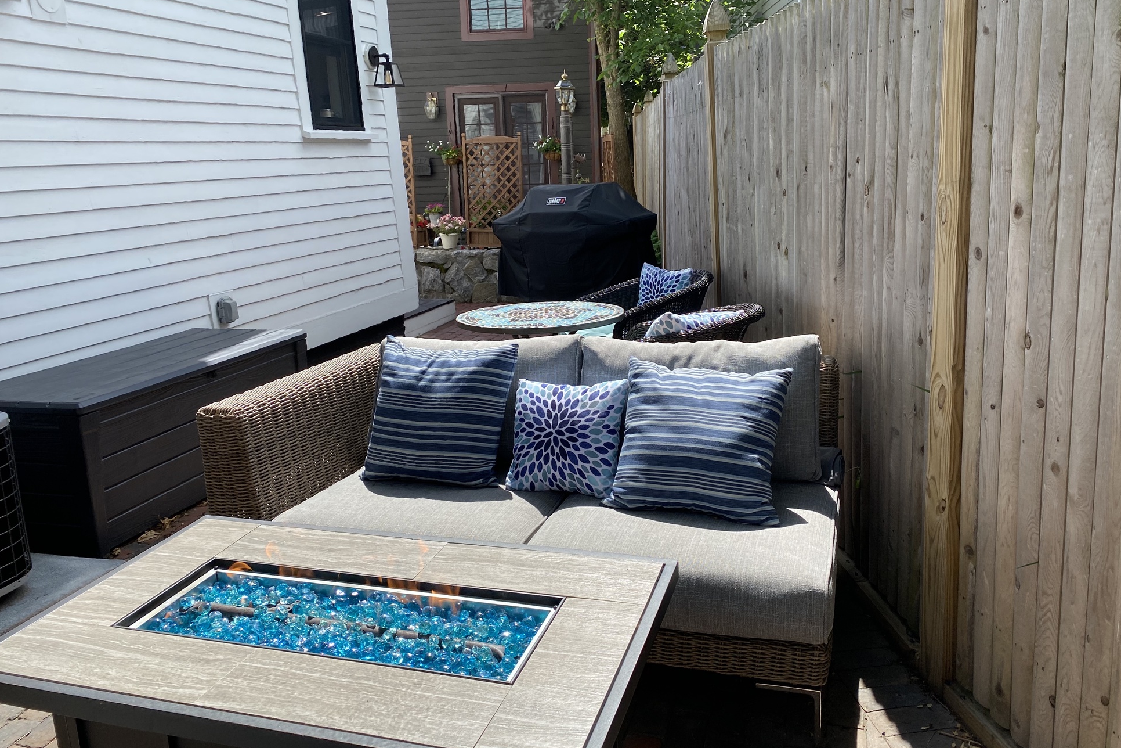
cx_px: 577
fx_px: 872
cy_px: 335
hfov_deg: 65.5
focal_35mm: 28
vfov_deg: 46.3
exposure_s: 1/1429
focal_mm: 4.25
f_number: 1.8
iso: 32
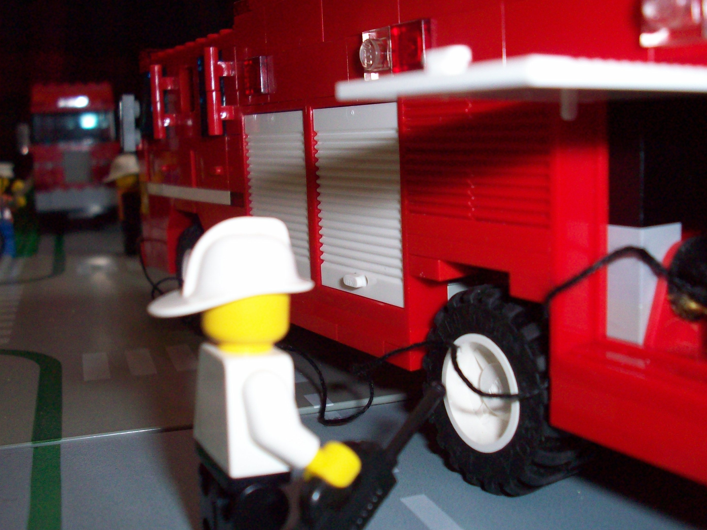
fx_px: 837
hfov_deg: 45.8
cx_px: 361
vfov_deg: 35.1
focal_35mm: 41
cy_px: 270
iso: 160
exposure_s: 1/64
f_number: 2.8
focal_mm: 6.2
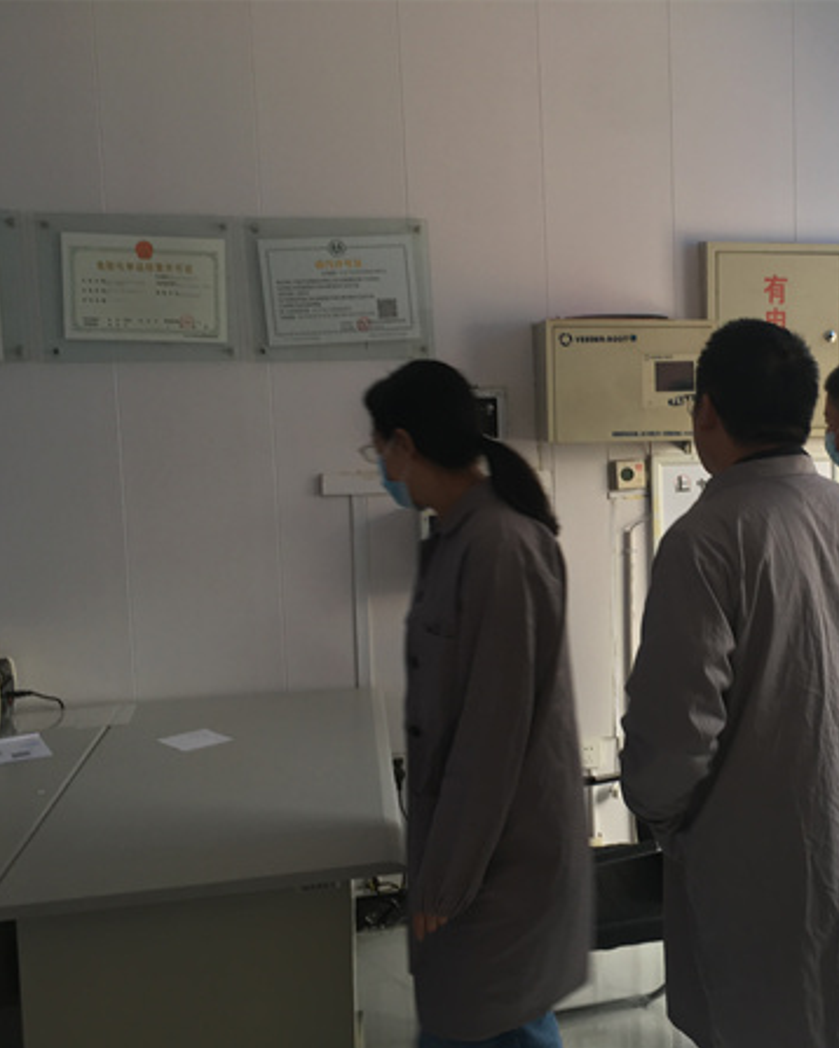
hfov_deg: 37.7
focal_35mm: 38
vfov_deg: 47.9
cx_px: 677
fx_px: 1179
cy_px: 525
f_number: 2.2
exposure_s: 1/50
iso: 32
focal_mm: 4.15
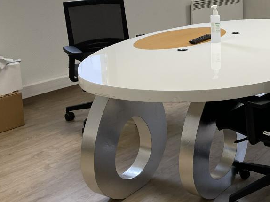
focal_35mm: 58
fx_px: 452
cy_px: 44
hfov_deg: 29.9
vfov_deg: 24.8
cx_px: 296
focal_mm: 4.2
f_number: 1.6
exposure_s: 1/100
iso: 80
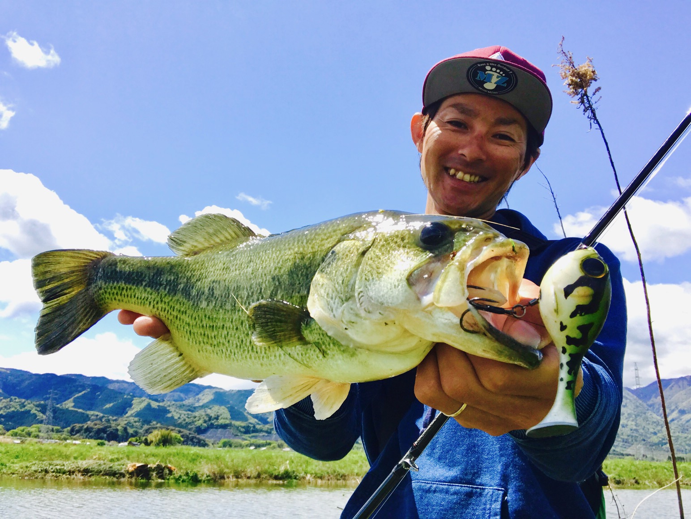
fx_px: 639
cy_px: 260
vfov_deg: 44.2
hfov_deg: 56.8
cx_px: 346
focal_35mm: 32
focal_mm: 2.87
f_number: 2.2
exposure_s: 1/960
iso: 25
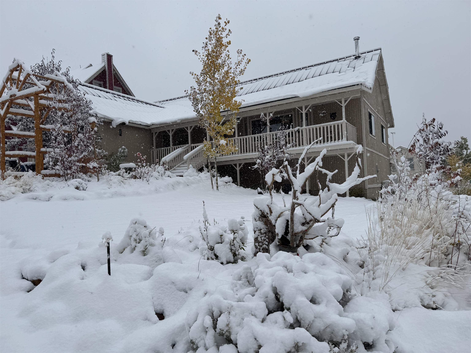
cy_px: 176
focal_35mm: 24
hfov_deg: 71.6
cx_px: 236
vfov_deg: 56.8
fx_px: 327
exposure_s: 1/2252
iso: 80
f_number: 1.78
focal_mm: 6.76
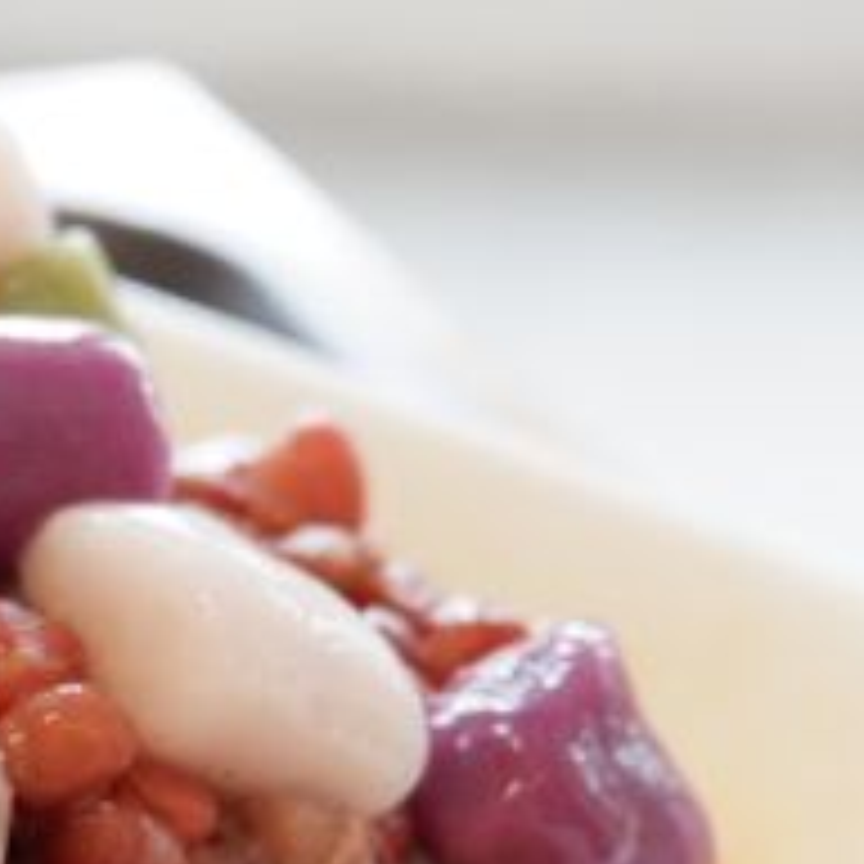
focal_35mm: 118
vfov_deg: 14.3
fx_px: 3332
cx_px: -432
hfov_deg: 13.9
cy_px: 1024
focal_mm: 25.6
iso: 800
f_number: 4.5
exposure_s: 1/52
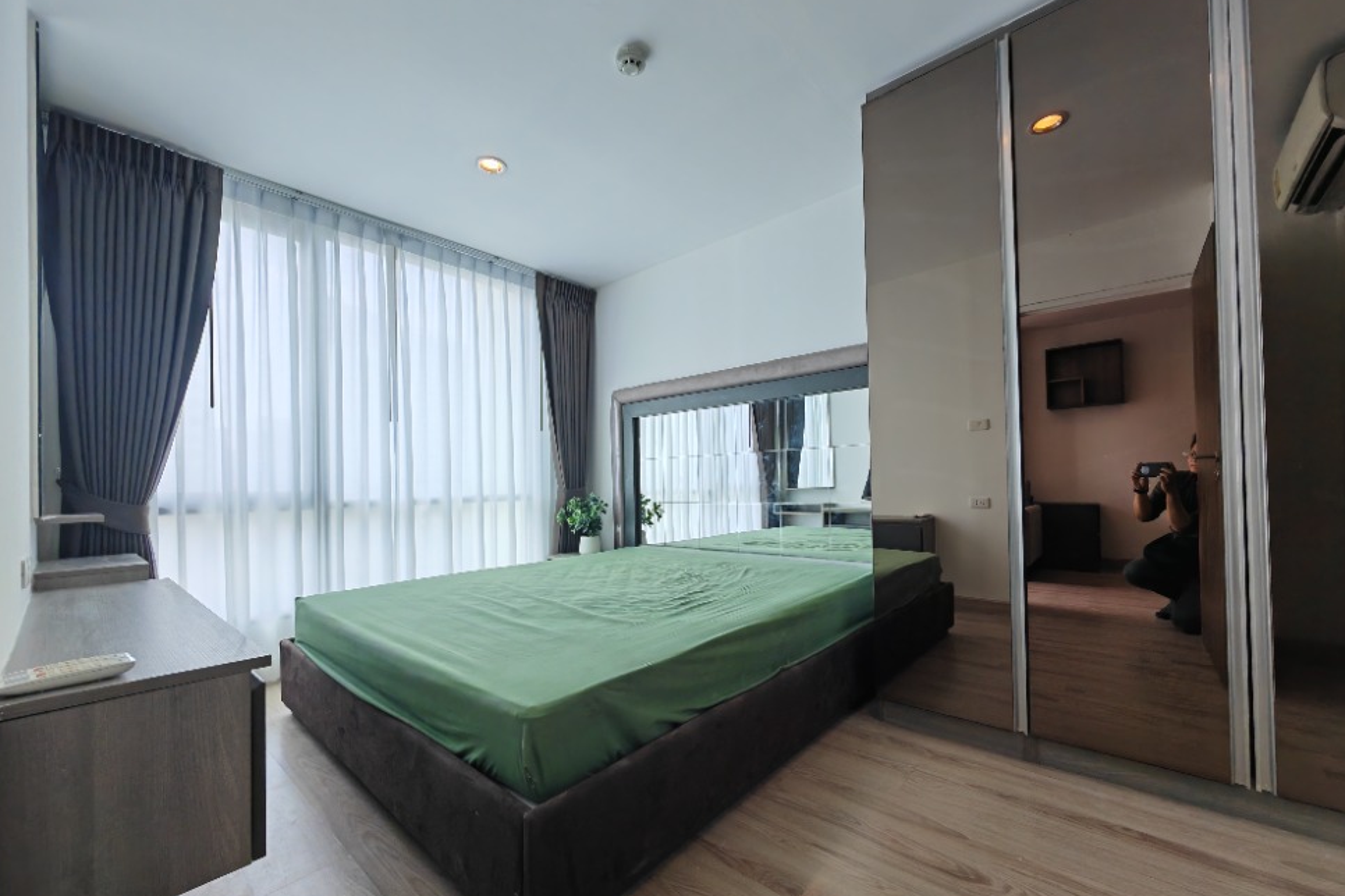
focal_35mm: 14
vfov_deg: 81.1
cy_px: 481
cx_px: 685
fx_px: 523
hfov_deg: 104.2
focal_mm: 2.16
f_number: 2.2
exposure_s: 1/100
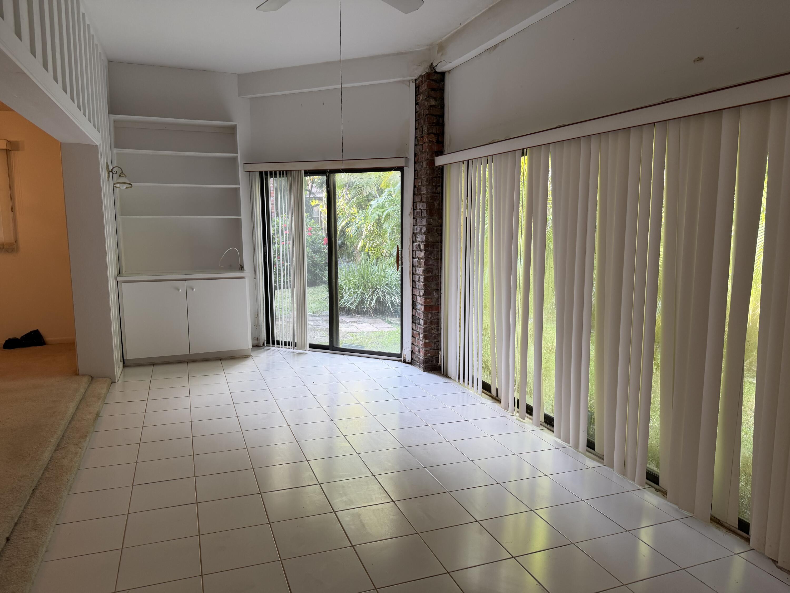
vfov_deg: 56.8
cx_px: 395
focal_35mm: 24
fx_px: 548
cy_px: 296
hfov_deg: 71.6
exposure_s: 1/120
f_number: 1.78
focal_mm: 6.76
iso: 125
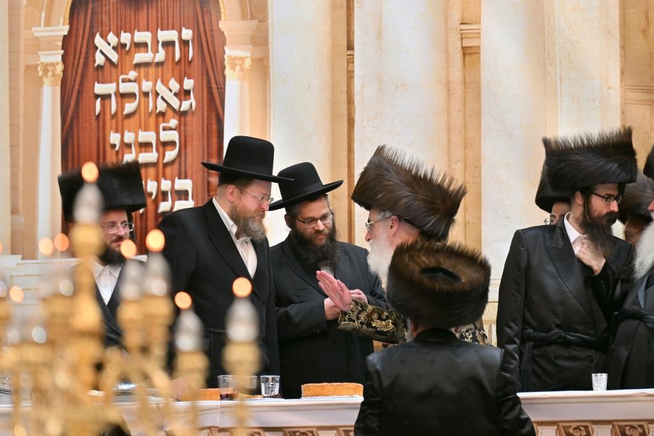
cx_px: 327
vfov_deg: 5.0
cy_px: 218
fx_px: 5030
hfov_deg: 7.4
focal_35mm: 277
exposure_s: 1/250
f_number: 2.8
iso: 320
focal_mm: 185
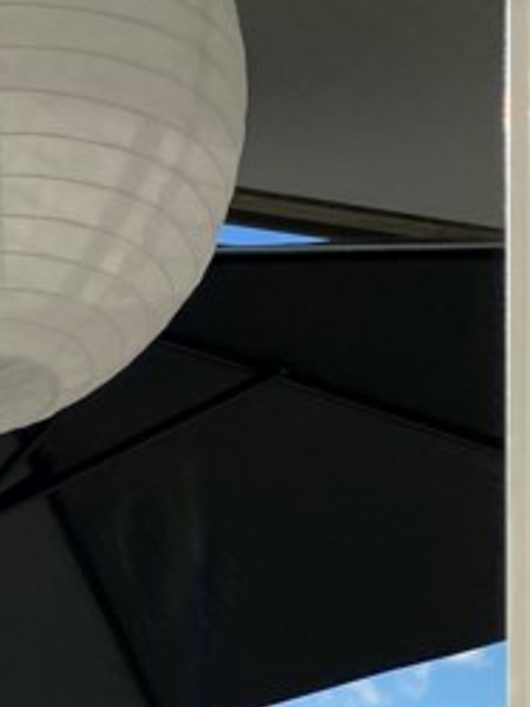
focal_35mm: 112
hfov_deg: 12.5
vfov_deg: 14.8
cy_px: 1369
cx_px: -288
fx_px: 2288
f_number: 1.8
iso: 32
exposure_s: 1/3040
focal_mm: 4.25
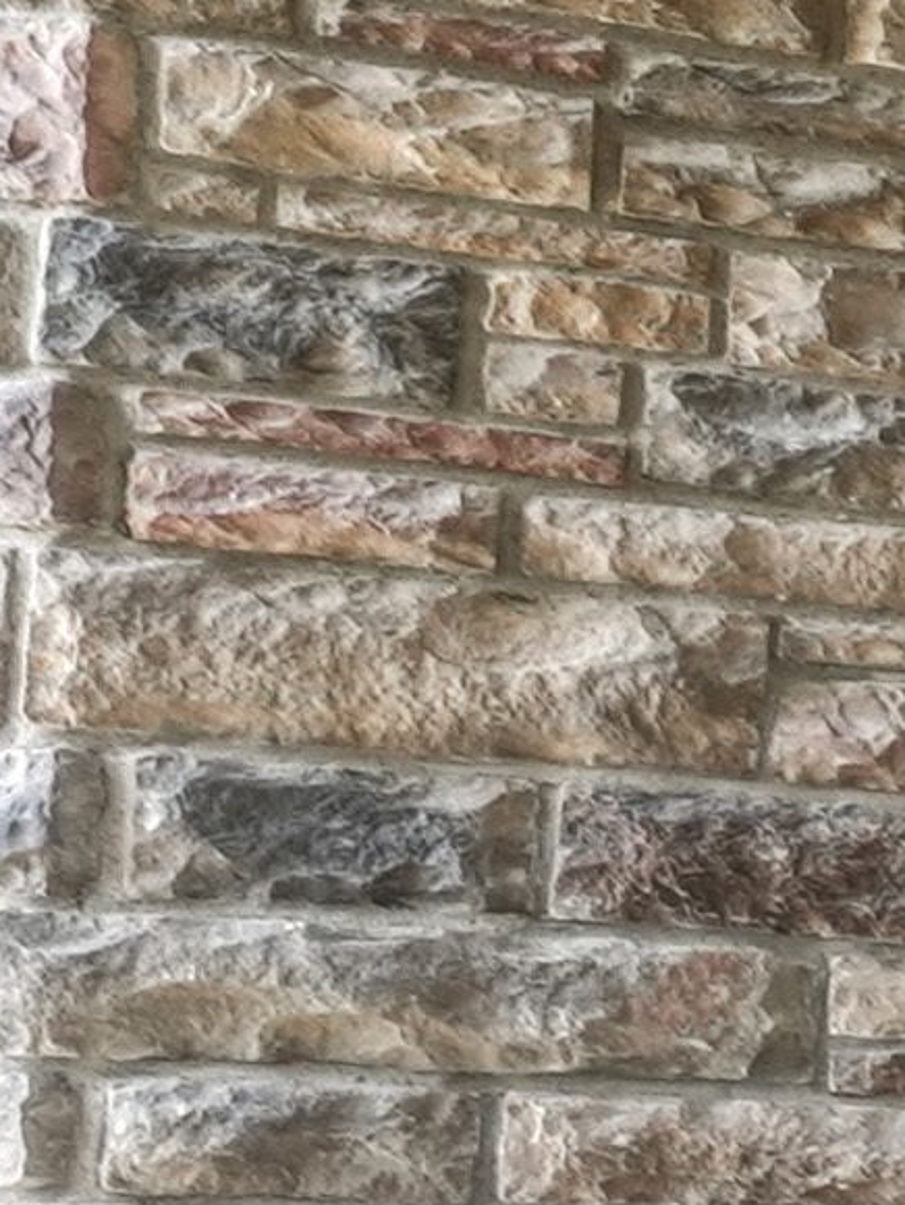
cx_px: 6071
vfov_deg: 13.9
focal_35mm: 139
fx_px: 4844
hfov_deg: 4.6
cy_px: 1311
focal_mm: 14
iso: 400
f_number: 8
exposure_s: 1/60
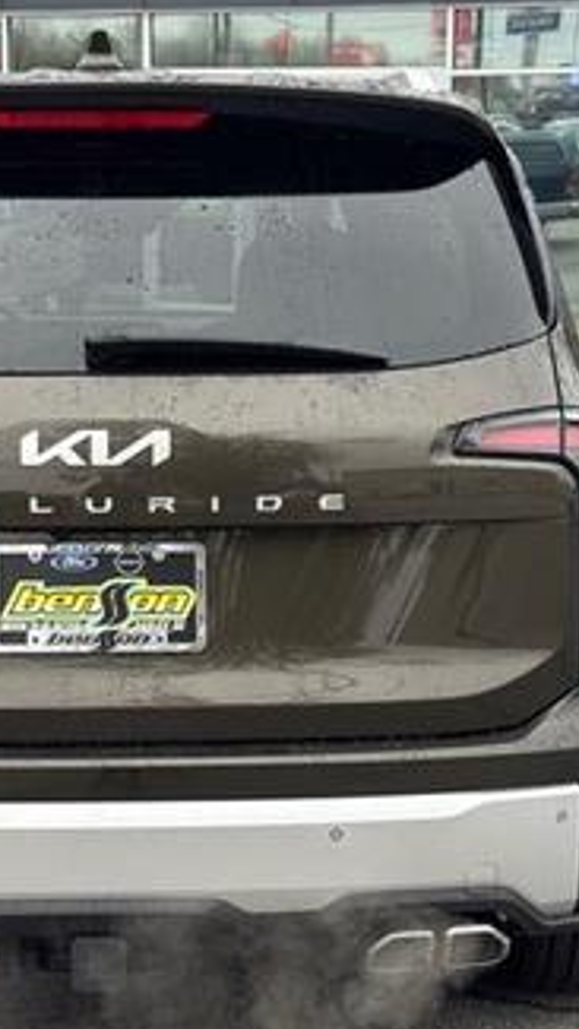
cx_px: 165
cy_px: 535
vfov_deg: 26.2
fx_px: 2209
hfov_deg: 14.9
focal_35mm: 81
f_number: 1.78
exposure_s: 1/481
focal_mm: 6.76
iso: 64
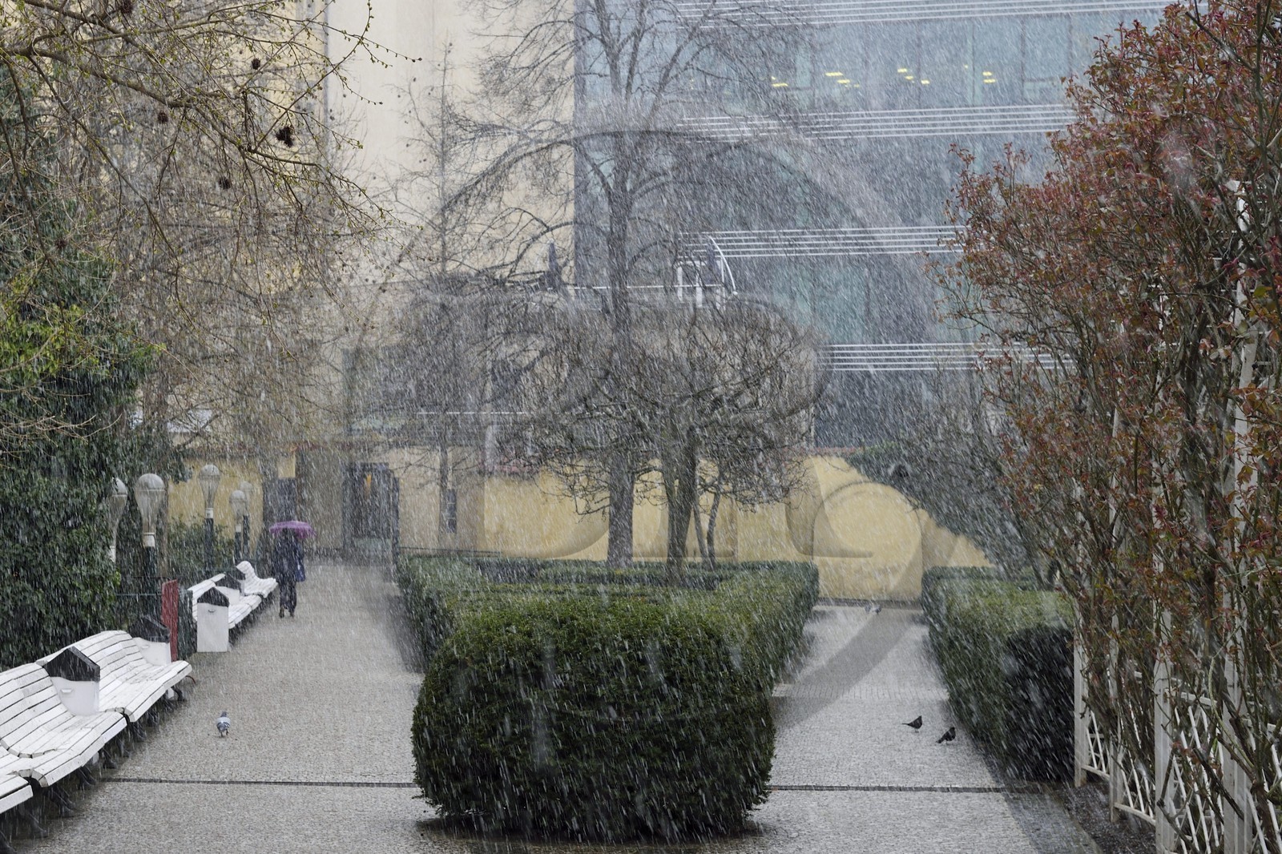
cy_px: 427
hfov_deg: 32.4
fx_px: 2207
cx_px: 641
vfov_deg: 21.9
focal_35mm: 62
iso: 800
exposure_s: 1/80
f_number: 6.3
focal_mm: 62
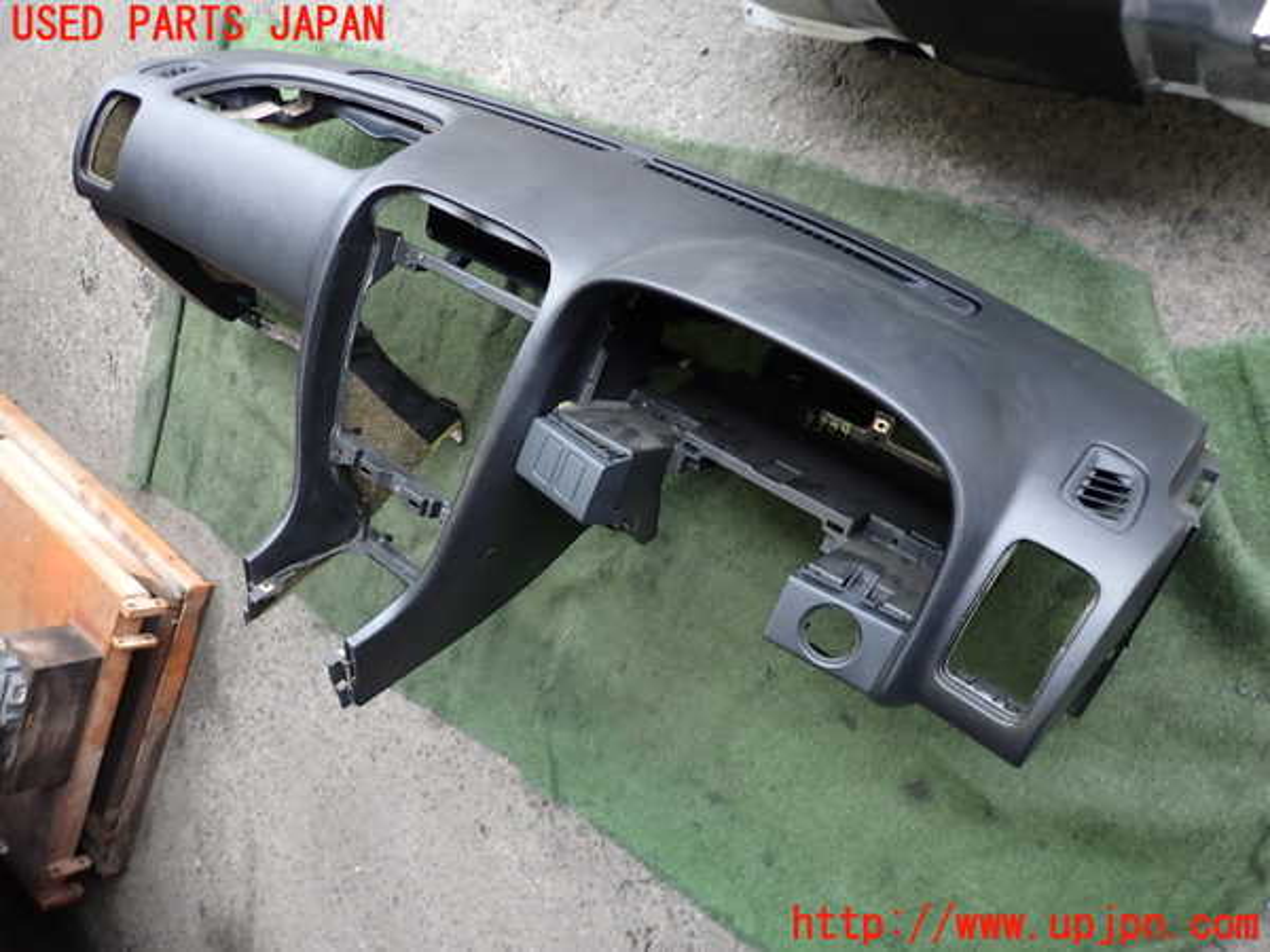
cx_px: 635
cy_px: 476
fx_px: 917
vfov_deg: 54.9
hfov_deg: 69.4
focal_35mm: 25
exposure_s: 1/40
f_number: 2
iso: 200
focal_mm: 4.5
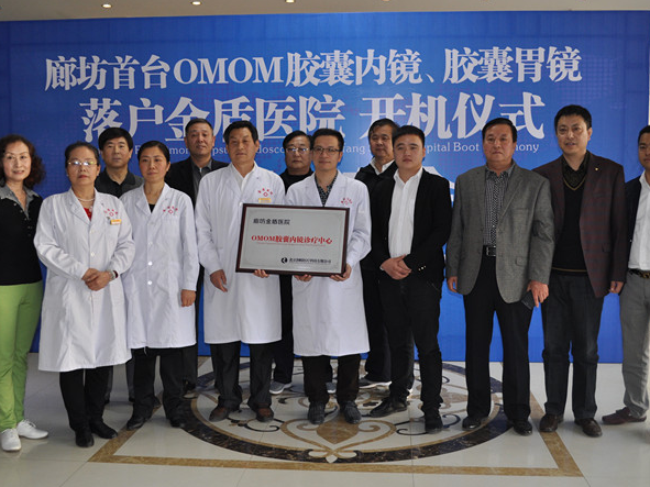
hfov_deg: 47.9
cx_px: 338
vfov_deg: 36.8
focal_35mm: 39
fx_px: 732
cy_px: 227
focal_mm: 20
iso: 400
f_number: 3.8
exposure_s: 1/125
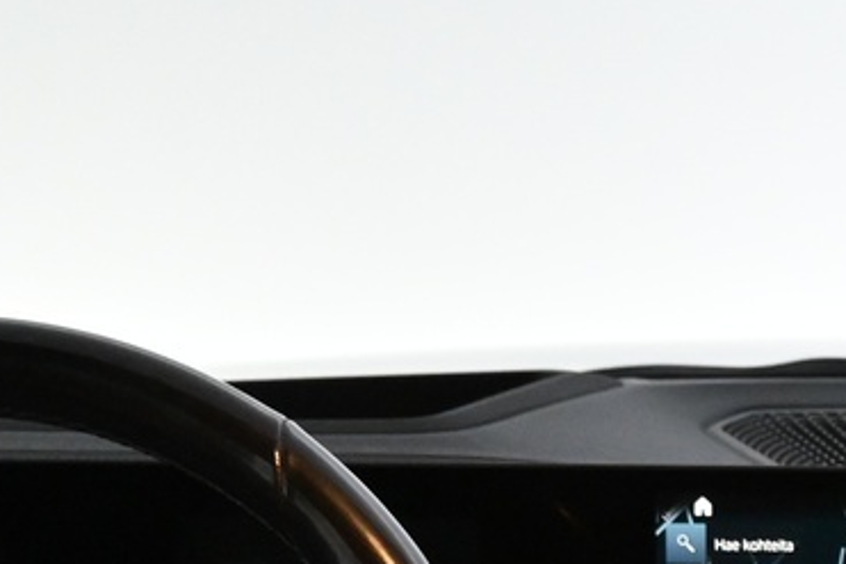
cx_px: 1120
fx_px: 3077
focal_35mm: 131
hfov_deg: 14.9
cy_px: 936
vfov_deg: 10.0
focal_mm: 20
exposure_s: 1/60
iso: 3200
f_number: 3.8
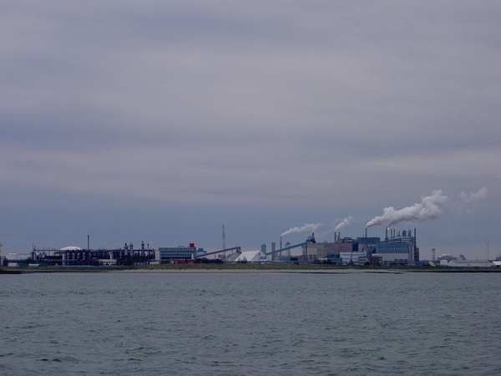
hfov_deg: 17.0
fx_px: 1679
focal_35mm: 116
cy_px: 188
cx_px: 250
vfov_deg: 12.8
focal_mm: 24
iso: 200
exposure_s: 1/400
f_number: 8.3
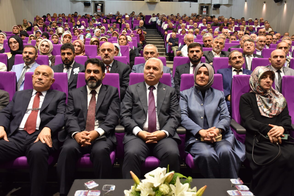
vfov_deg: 36.9
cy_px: 98
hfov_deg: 53.1
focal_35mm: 36
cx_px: 147
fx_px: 294
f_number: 4
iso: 1000
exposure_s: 1/60
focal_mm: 24
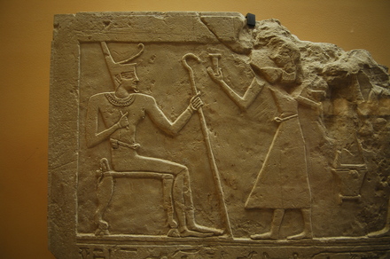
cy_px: 130
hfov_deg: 100.5
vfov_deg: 77.1
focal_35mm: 15
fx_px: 162
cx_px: 195
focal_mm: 10
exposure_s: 1/30
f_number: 4
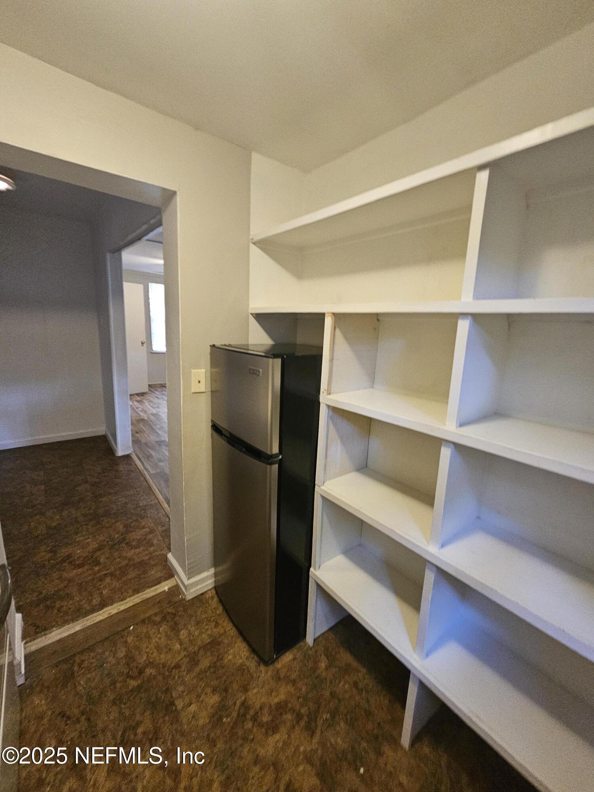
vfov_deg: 106.2
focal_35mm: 13
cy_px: 396
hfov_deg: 89.9
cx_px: 297
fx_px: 297
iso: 500
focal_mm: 2.2
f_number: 2.2
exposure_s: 1/30
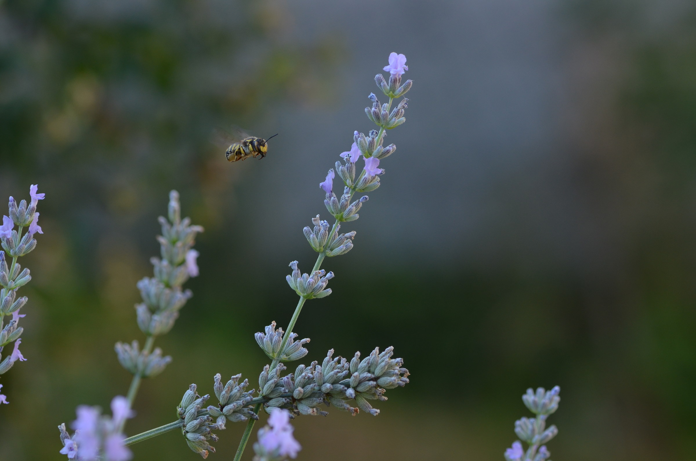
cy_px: 230
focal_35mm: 158
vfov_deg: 8.7
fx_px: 3038
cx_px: 348
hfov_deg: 13.1
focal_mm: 105
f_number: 6.3
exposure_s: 1/400
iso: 250
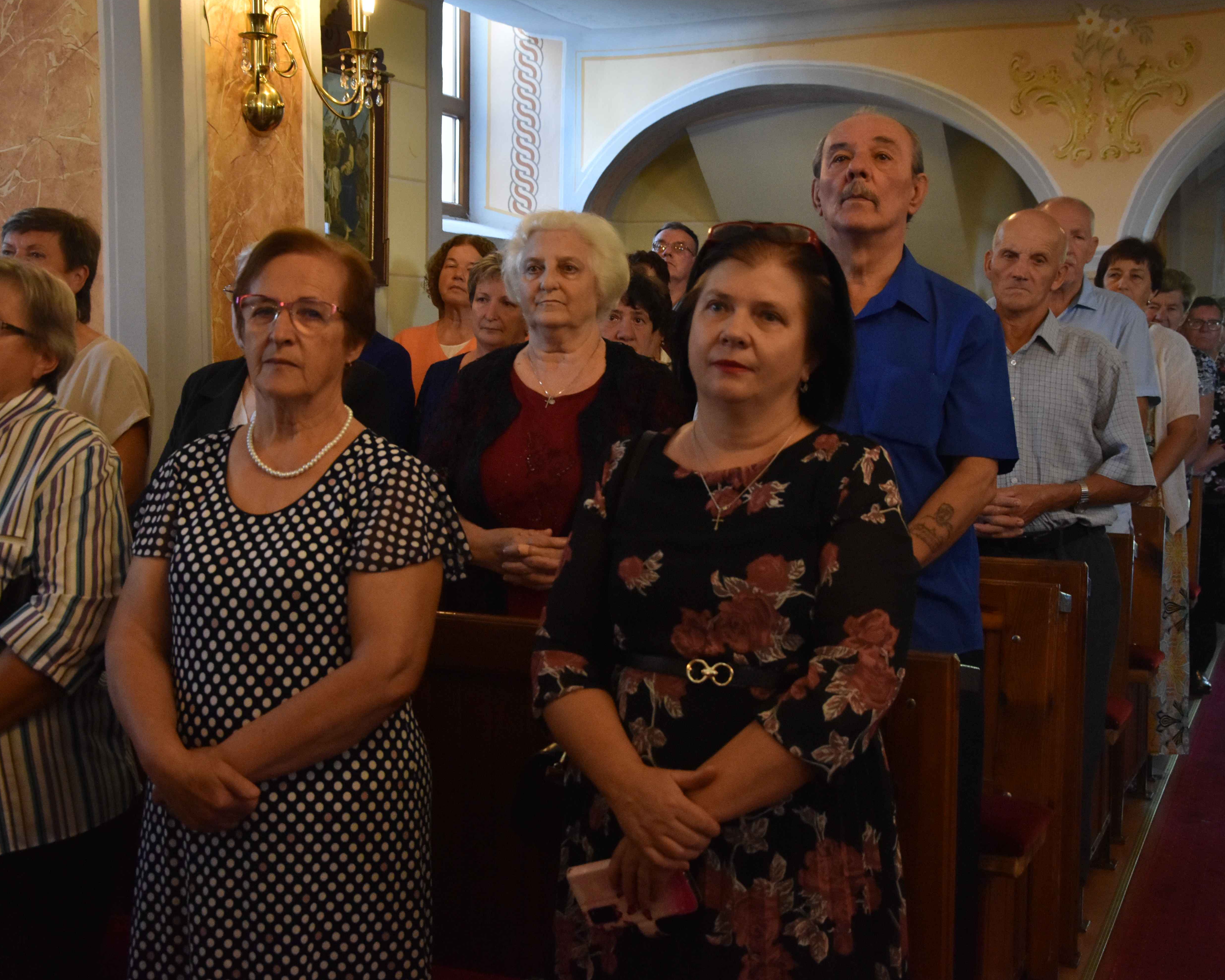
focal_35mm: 48
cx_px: 622
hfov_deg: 38.8
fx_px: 1740
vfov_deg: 31.5
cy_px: 490
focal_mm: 28
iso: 2000
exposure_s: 1/160
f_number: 5
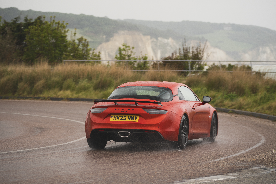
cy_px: 92
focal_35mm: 137
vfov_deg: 10.0
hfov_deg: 15.0
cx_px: 138
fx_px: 1050
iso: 200
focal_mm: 137
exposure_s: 1/200
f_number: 5
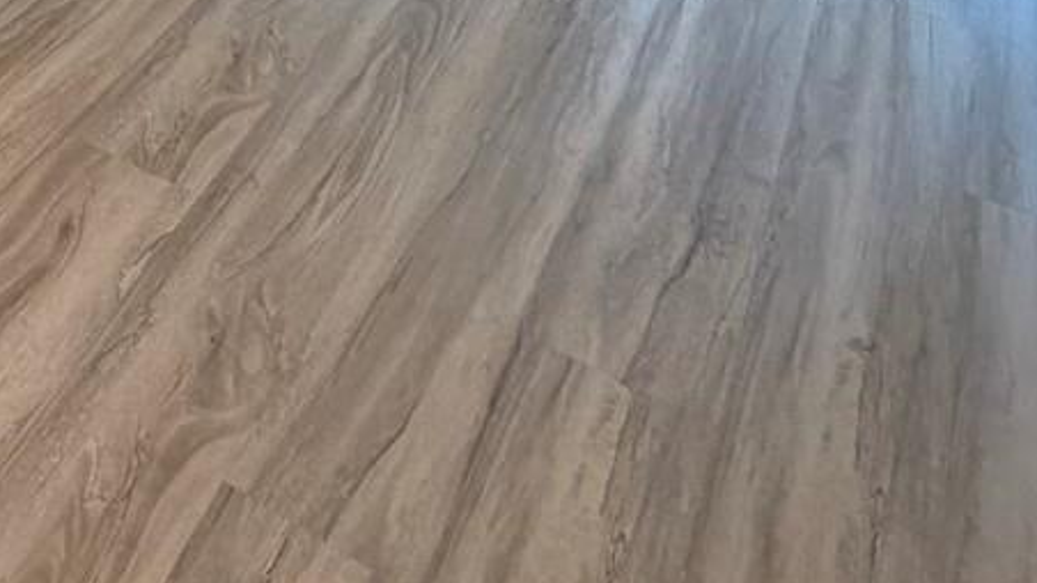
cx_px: -229
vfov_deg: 16.3
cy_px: -622
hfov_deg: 31.7
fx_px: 1484
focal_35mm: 54
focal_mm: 2.22
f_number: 2.2
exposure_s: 1/60
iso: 200
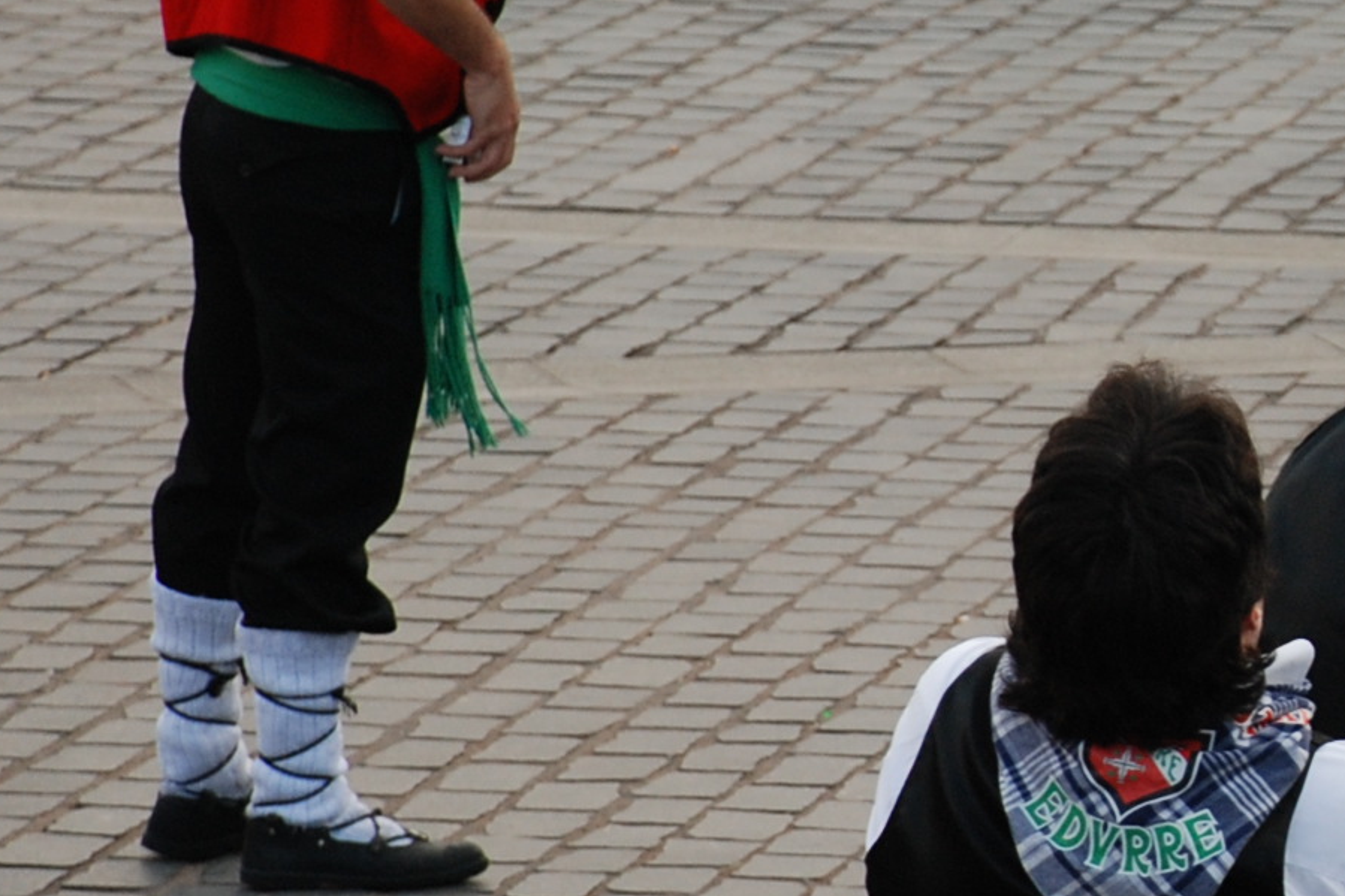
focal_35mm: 436
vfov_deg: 3.2
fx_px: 16285
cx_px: 1978
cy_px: 365
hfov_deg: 4.7
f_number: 5.6
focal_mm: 90
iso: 320
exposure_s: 1/125
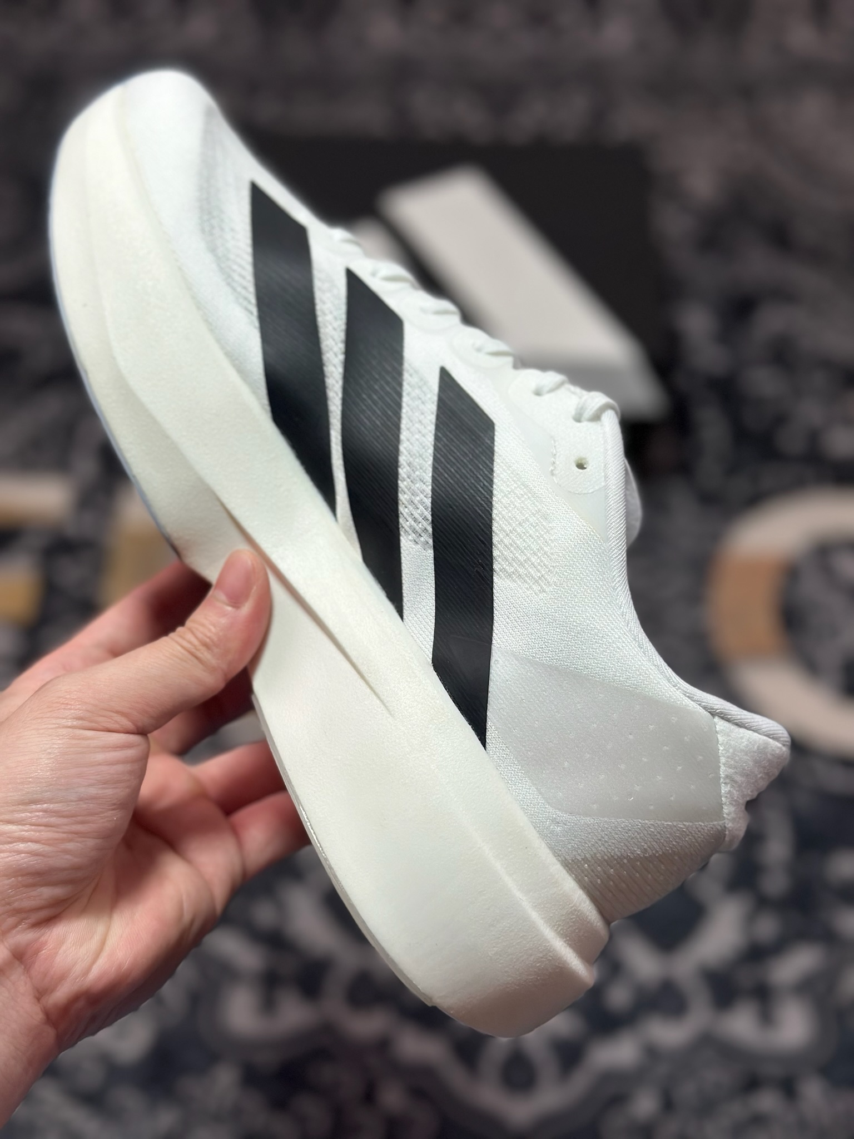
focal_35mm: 48
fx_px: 1579
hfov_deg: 30.3
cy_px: 570
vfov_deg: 39.7
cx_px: 427
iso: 80
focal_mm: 6.86
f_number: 1.78
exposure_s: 1/1085
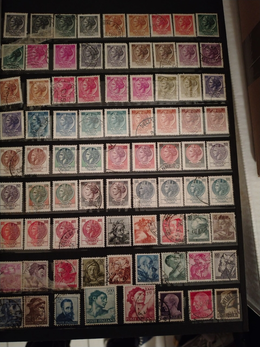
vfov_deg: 69.4
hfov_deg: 54.9
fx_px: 250
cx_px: 130
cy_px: 174
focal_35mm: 25
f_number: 1.7
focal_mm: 4.71
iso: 4564
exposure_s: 1/10
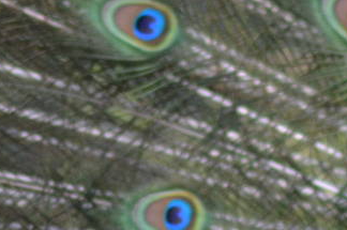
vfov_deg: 0.8
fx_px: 17112
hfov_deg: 1.2
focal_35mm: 1778
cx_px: 601
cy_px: 258
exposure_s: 1/800
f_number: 5
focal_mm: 240
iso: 800
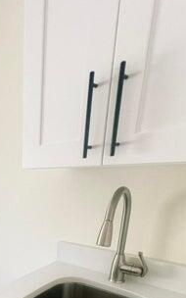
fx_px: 235
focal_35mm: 29
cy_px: 258
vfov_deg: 57.3
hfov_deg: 35.3
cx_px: -30
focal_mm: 1.57
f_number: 1.8
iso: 125
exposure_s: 1/120
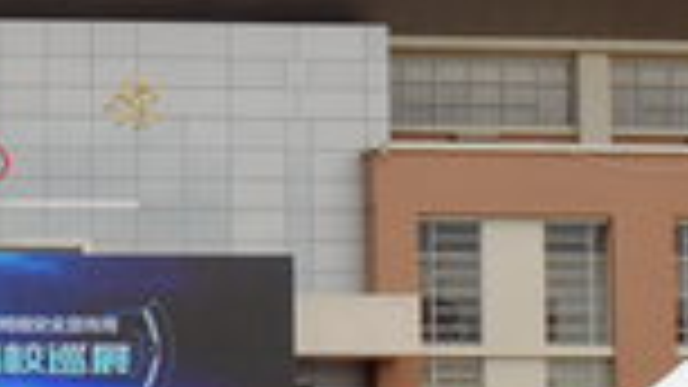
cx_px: -76
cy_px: 477
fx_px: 1295
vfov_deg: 16.2
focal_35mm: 71
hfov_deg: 27.2
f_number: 18
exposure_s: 1/1250
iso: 4000
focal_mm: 26
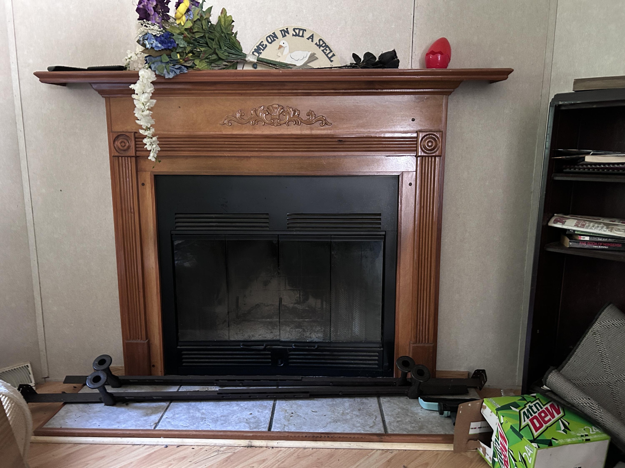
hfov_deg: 67.3
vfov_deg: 53.1
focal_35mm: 26
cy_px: 234
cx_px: 312
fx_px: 469
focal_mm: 5.7
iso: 640
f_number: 1.5
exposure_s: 1/31
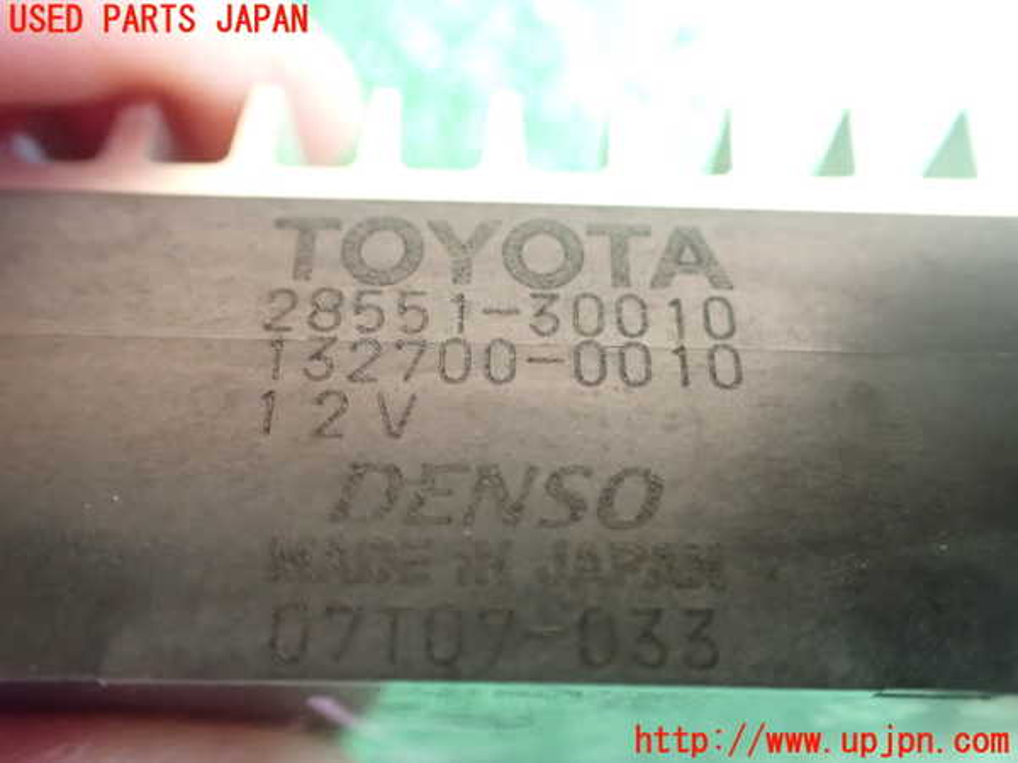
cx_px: 509
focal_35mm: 30
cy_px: 382
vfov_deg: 46.8
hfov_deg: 60.0
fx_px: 882
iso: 1600
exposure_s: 1/30
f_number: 2.3
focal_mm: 5.4
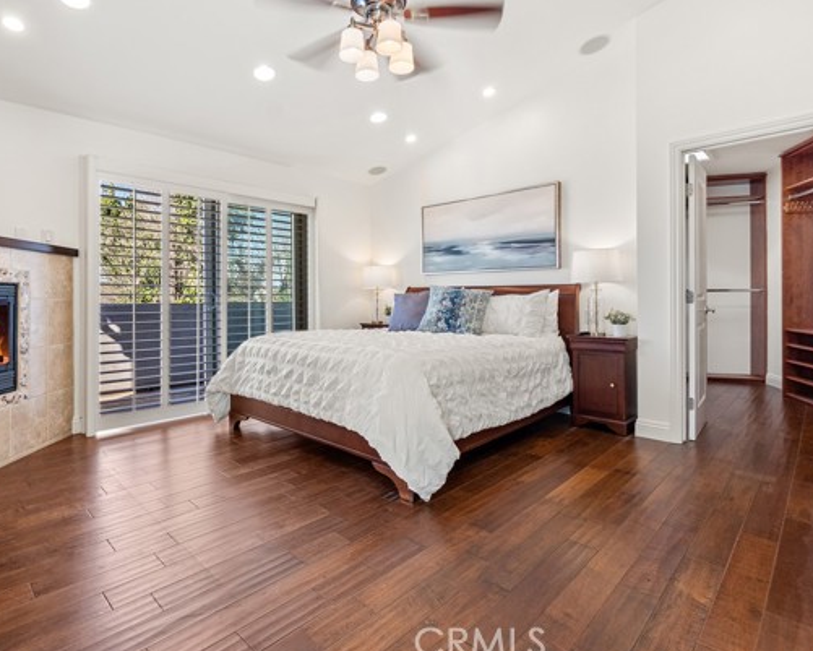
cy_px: 319
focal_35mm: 18
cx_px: 368
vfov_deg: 73.8
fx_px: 433
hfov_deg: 86.1
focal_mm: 10
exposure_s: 1/15
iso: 400
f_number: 8
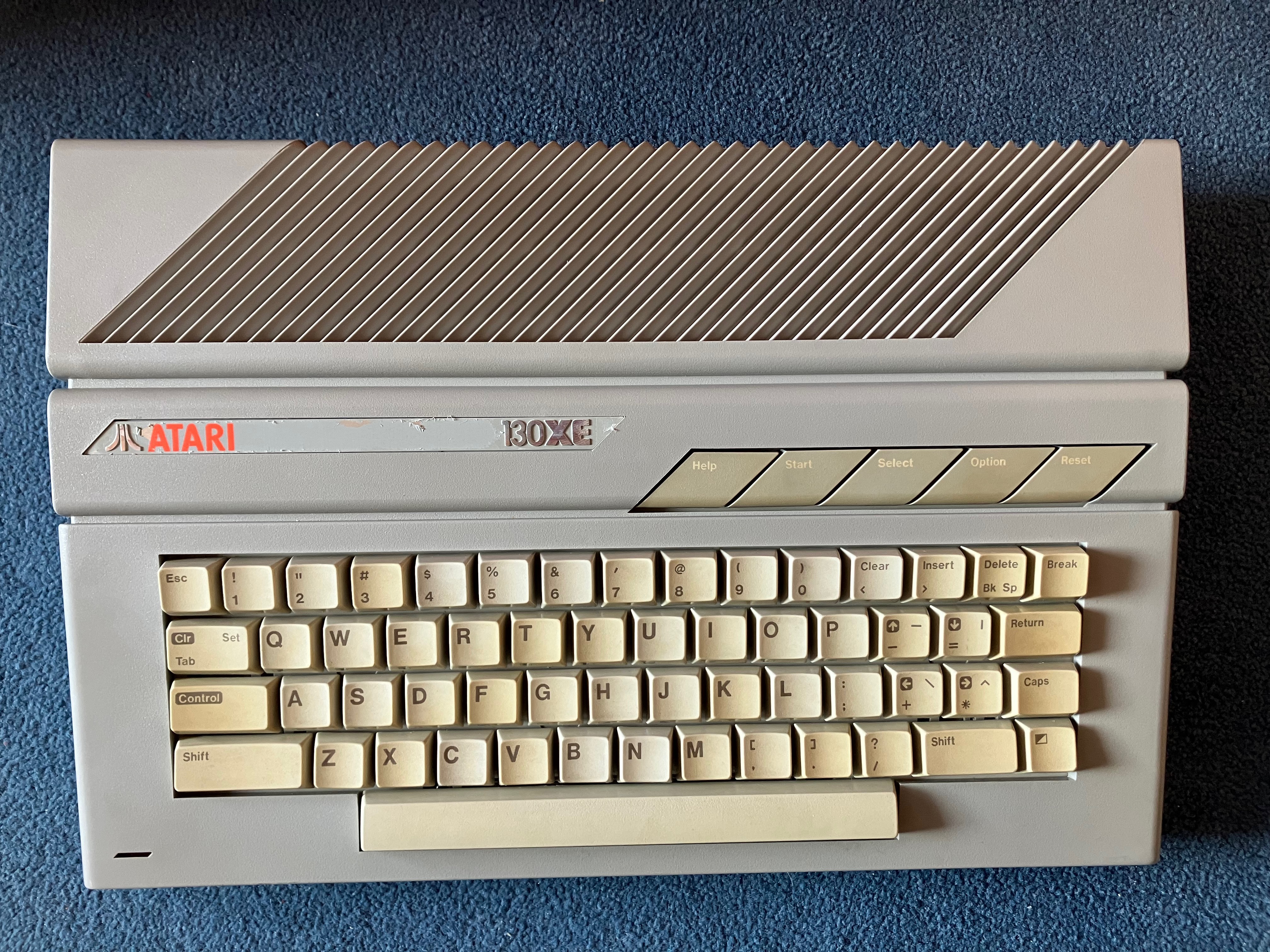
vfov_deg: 49.7
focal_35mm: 28
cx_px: 635
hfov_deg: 63.4
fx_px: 1027
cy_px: 476
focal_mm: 3.99
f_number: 1.8
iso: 100
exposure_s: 1/60
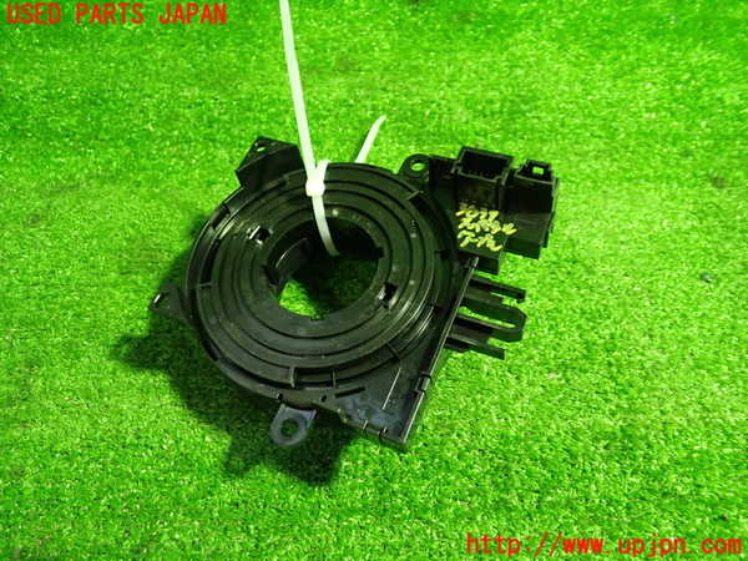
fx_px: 648
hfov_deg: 60.0
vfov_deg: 46.8
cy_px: 280
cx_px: 374
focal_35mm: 30
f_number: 2.3
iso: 640
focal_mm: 5.4
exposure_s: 1/30
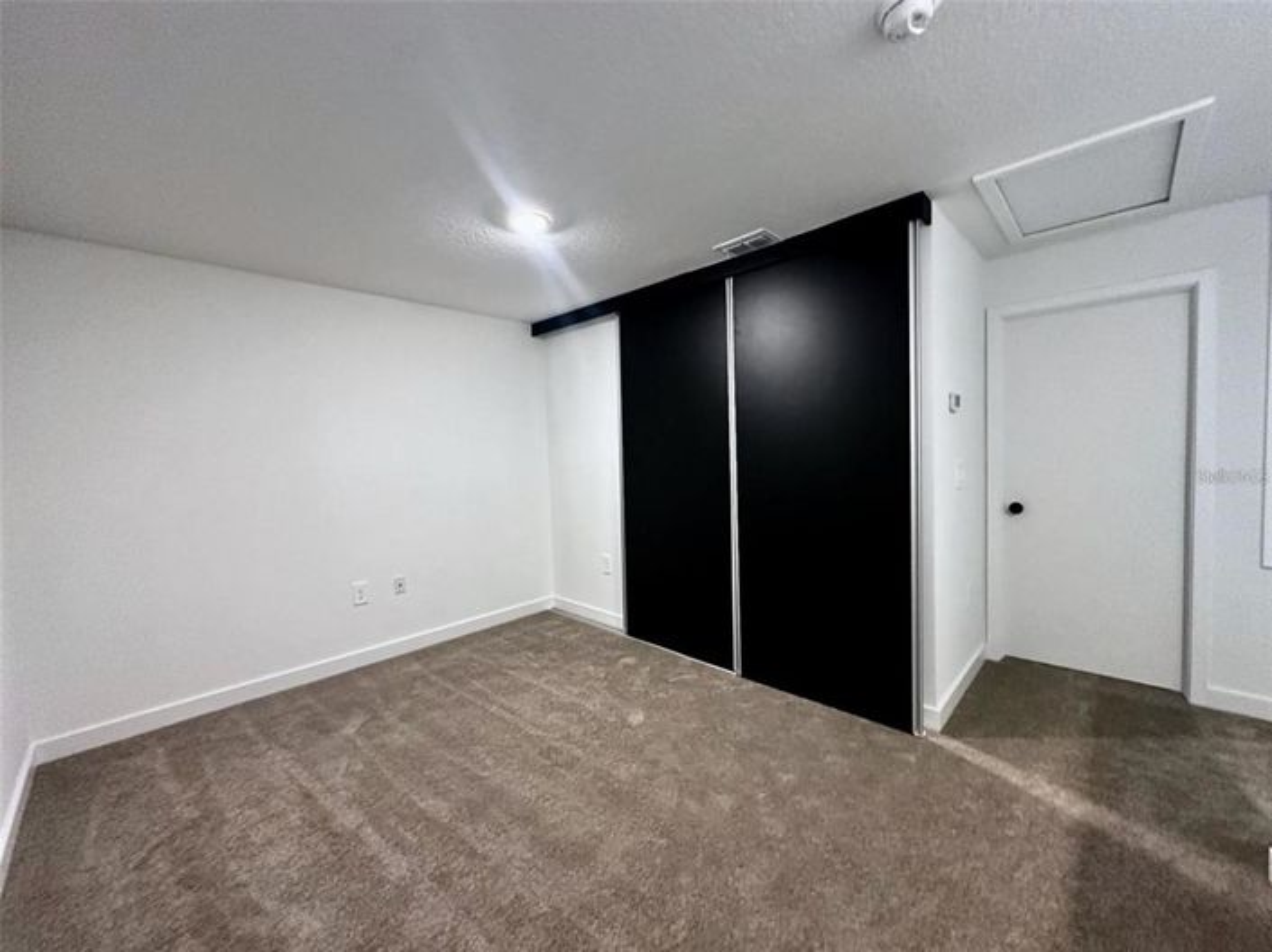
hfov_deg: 102.1
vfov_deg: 85.6
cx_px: 636
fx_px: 514
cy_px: 476
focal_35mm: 14
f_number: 2.2
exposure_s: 1/60
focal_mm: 2.22
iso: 500
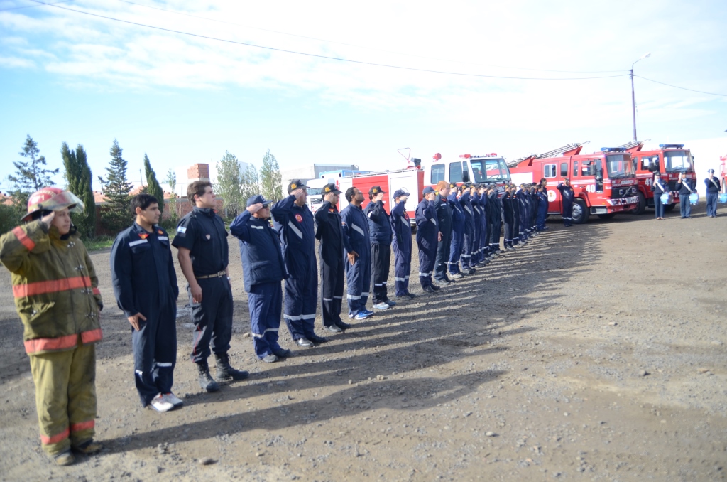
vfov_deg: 36.7
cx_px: 364
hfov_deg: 53.2
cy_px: 241
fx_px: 725
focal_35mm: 36
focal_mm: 24
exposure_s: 1/2500
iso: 400
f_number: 3.5
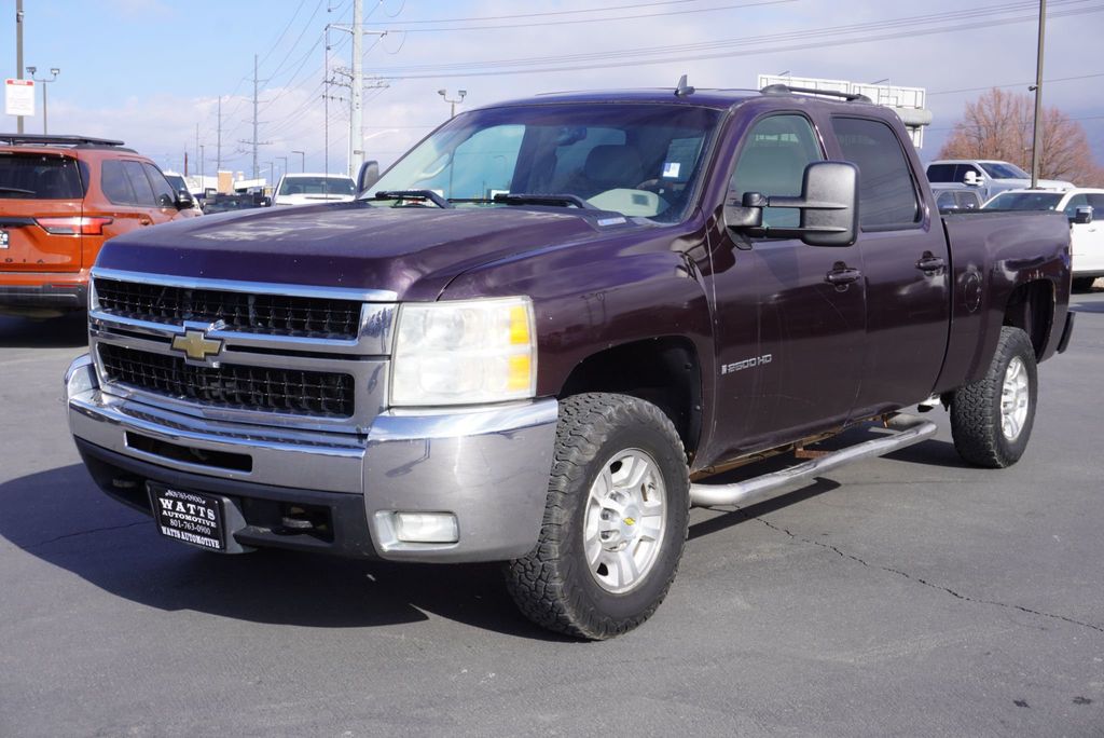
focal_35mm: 44
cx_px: 552
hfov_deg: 44.9
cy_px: 369
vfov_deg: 30.9
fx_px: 1335
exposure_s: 1/125
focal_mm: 29
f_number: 10
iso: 100
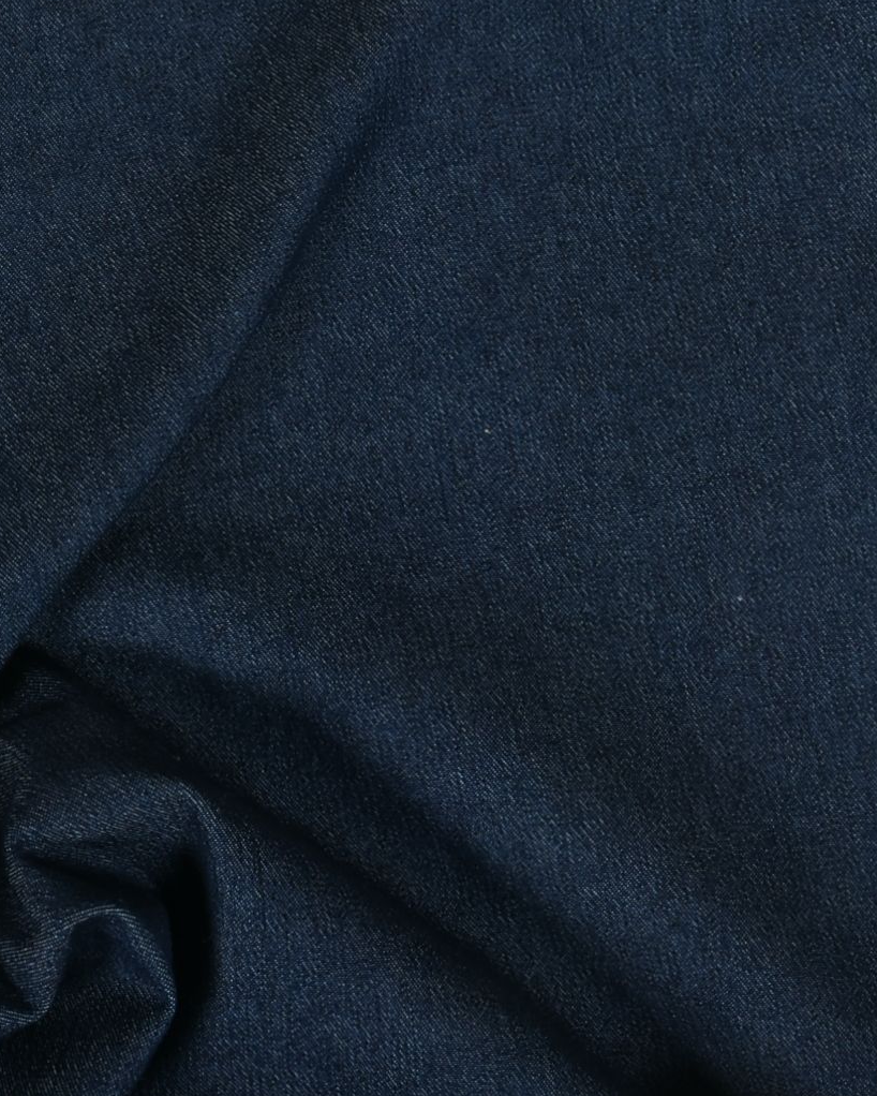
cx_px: -48
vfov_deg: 19.2
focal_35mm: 99
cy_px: 222
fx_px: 3211
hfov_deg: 15.2
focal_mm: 24
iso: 200
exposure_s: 1/125
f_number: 8
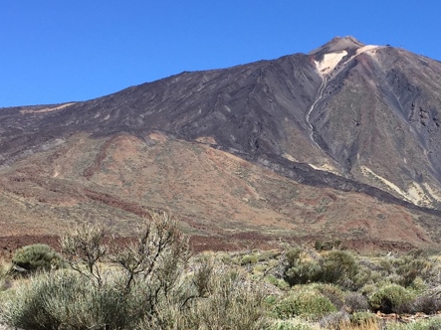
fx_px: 853
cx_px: 308
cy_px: 238
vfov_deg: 21.8
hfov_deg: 28.7
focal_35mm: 67
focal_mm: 4.15
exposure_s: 1/1464
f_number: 2.2
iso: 32
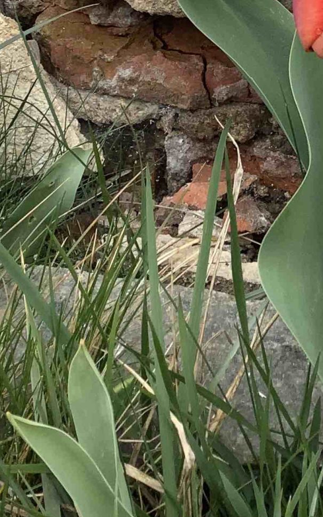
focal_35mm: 87
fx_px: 1226
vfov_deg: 21.9
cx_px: 350
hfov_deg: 14.7
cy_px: -120
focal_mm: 3.3
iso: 25
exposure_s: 1/372
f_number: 2.4
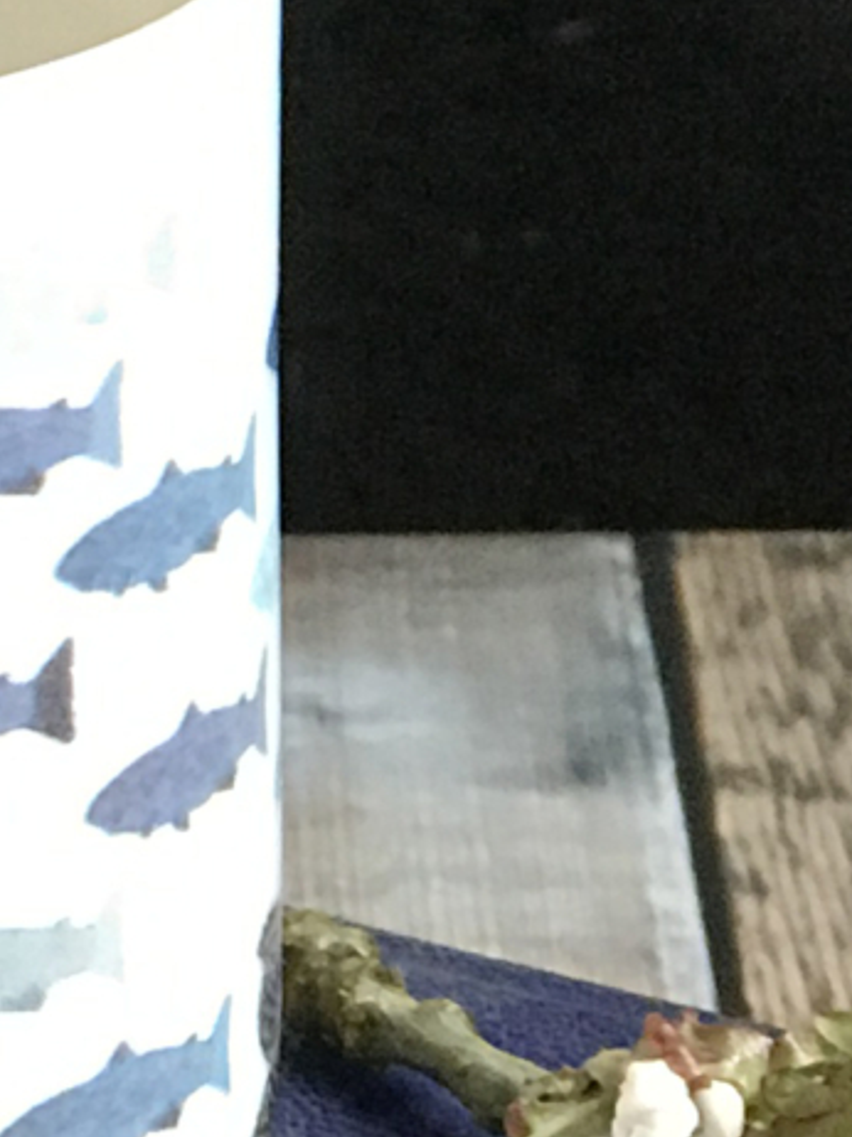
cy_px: 12
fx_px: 10380
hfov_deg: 4.6
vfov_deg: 6.3
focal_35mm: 316
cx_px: -689
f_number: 2.8
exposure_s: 1/50
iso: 160
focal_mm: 6.6
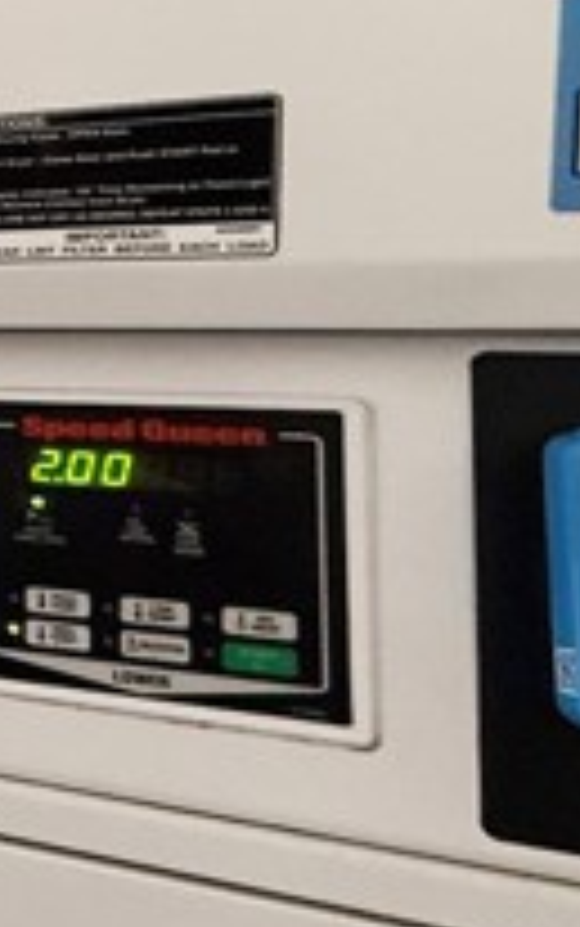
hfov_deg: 15.1
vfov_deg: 43.3
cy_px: 374
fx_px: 1162
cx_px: -823
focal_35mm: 46
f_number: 2.2
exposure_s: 1/60
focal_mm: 2.22
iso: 320
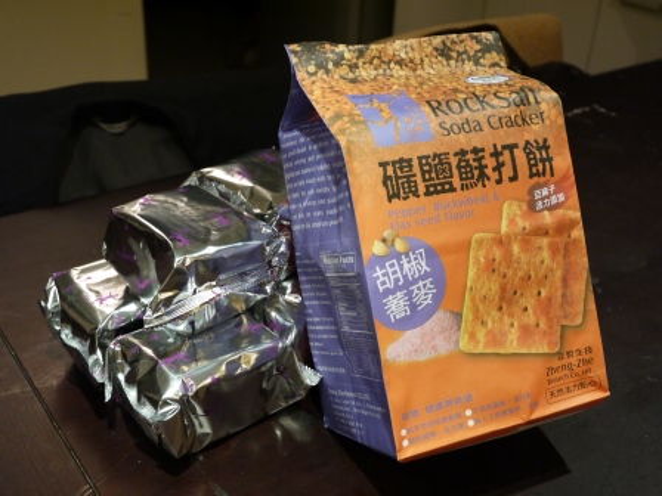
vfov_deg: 32.9
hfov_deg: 42.9
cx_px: 331
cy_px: 248
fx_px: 841
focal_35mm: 44
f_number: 4.6
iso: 1250
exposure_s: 1/60
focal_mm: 22
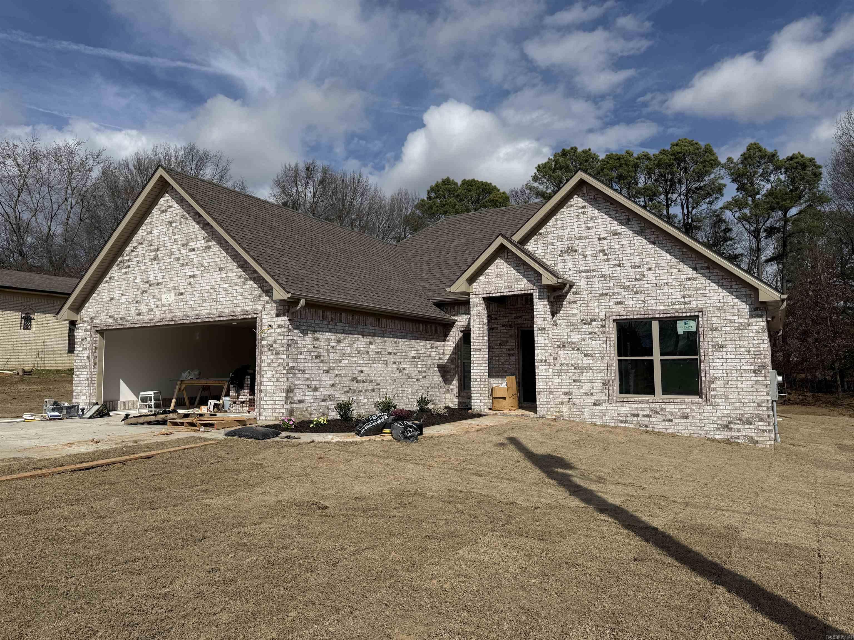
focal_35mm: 24
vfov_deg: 56.8
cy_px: 320
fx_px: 592
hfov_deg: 71.6
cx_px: 427
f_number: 1.78
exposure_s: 1/10309
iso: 80
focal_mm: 6.76
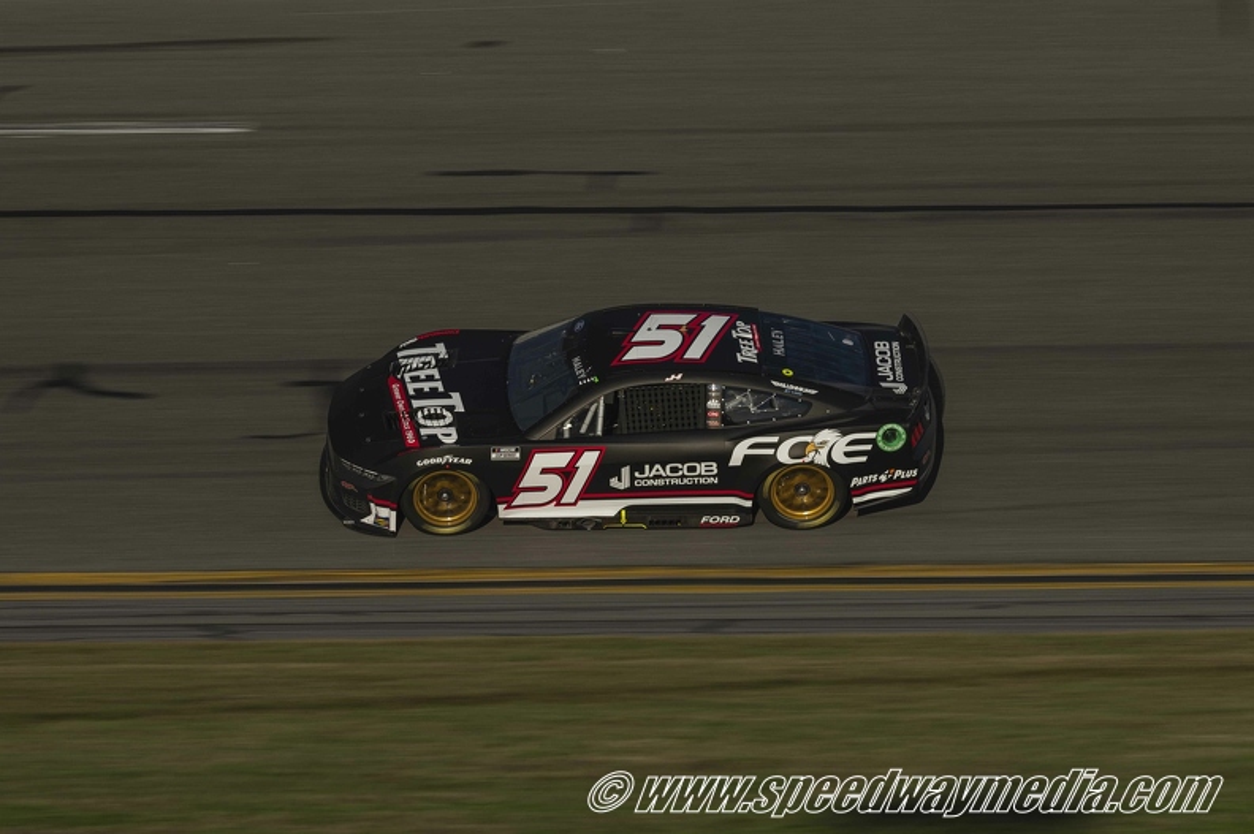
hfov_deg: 15.2
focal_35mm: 135
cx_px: 627
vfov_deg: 10.1
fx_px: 4699
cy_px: 417
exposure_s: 1/320
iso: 100
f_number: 7.1
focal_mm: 135
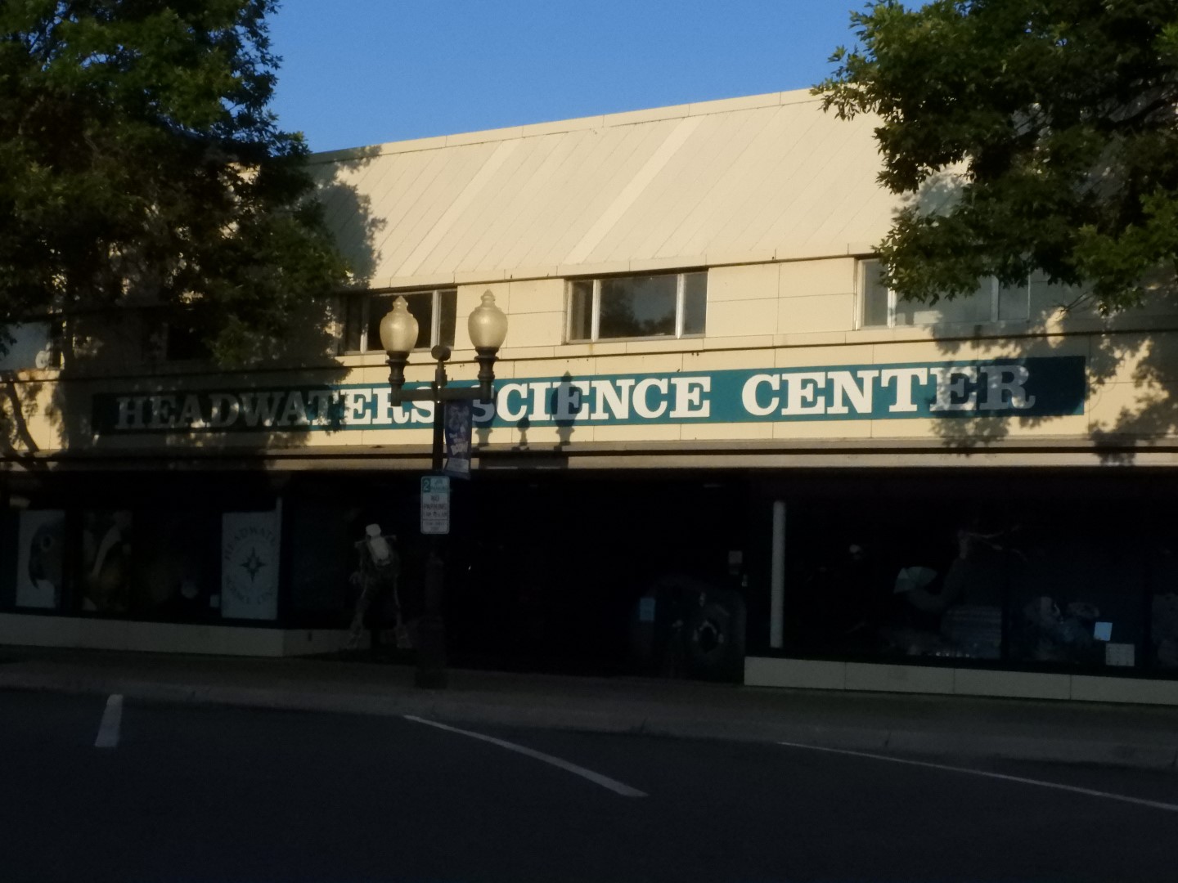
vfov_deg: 26.6
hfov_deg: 34.9
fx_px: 1872
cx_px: 589
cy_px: 442
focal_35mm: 55
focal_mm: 9.9
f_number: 8
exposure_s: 1/3200
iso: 1600
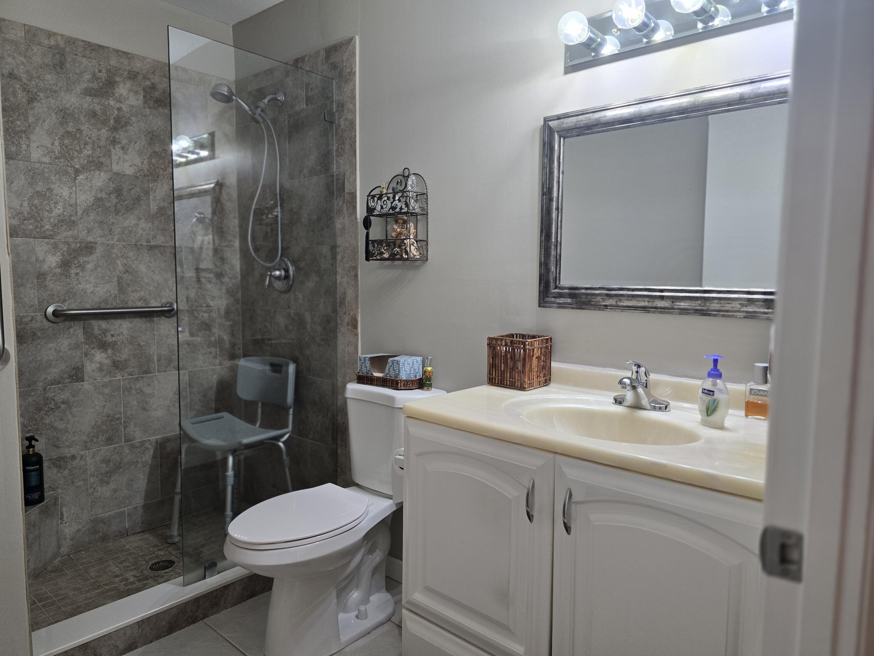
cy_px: 328
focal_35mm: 23
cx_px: 437
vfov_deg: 58.9
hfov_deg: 73.9
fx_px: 581
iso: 200
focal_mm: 6.3
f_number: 1.7
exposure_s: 1/120
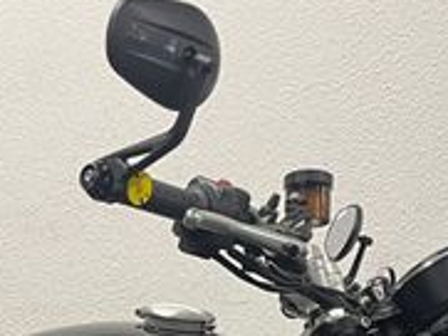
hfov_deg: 21.1
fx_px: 1191
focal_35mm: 92
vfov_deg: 14.4
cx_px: 121
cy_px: 576
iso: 80
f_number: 1.6
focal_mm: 5.1
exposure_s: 1/50
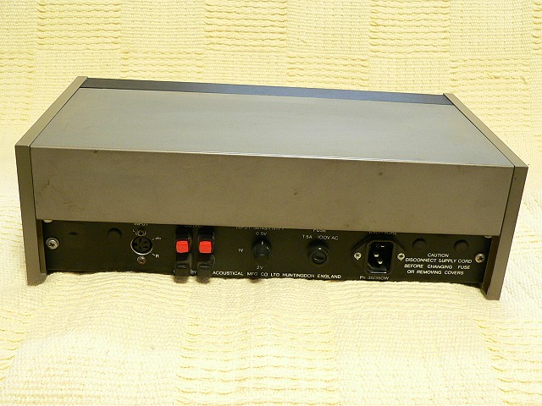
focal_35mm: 43
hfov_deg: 43.9
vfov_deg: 33.6
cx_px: 271
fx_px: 673
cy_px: 203
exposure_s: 1/10
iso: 200
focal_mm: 7.2
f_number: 2.8
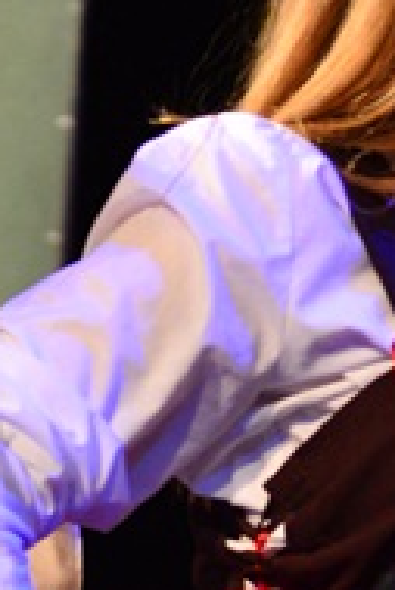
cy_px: 882
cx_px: -19
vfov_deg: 2.1
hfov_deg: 1.4
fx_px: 16394
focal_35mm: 998
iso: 2500
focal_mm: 185
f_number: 2.8
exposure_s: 1/125
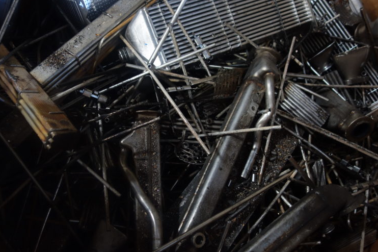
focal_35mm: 29
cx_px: 185
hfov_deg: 63.7
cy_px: 123
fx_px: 304
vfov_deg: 44.9
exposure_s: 1/40
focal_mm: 10.46
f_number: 2
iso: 800
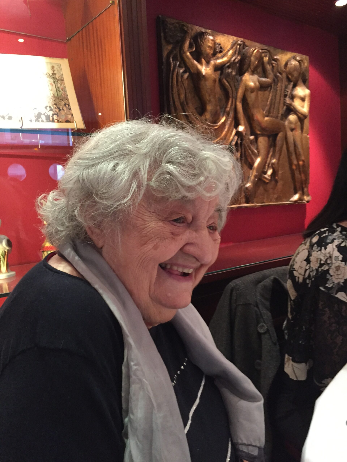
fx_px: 388
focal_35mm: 29
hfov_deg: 48.2
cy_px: 231
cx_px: 174
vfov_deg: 61.7
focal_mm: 4.15
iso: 250
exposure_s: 1/33
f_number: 2.2
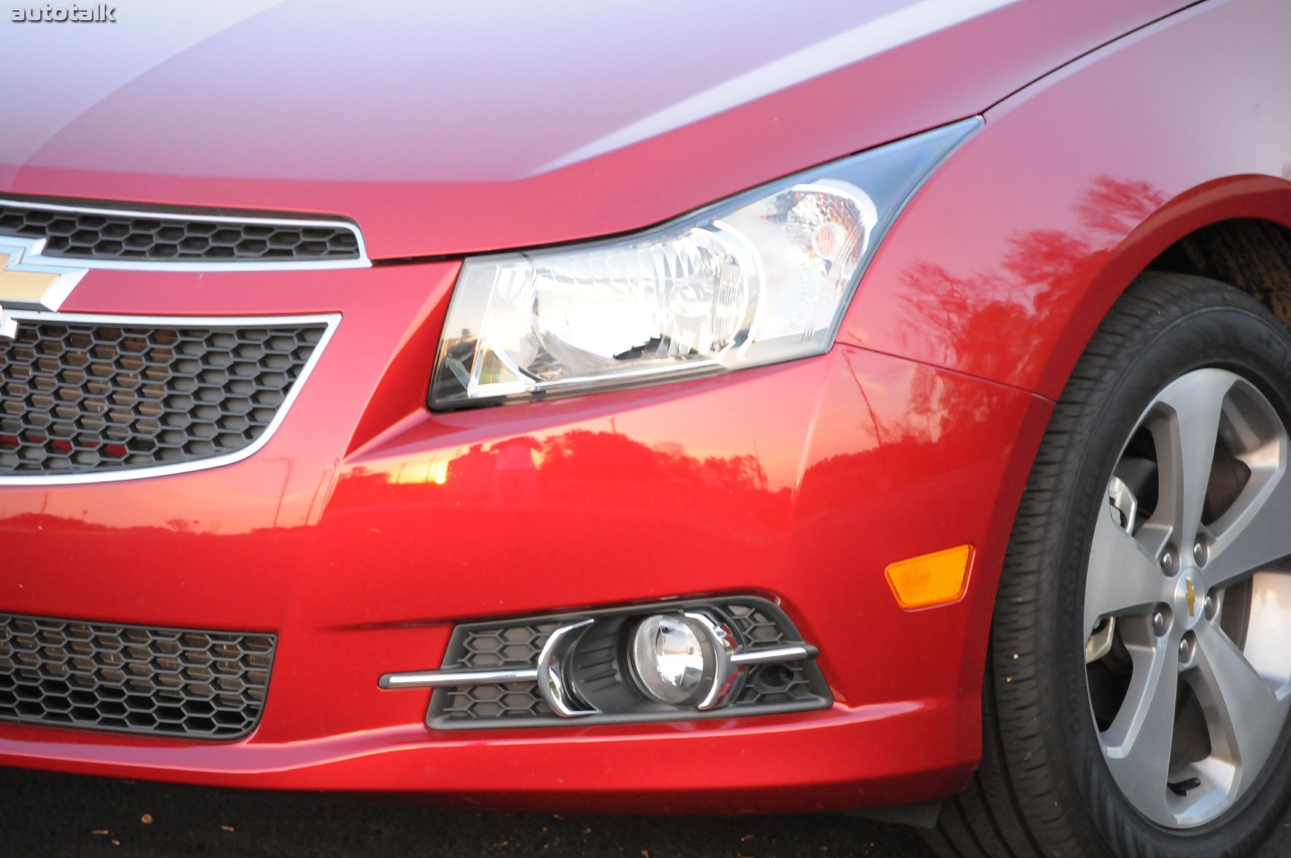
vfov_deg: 9.1
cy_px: 429
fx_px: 5373
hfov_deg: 13.7
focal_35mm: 150
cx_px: 646
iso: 2000
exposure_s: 1/200
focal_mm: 100
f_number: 5
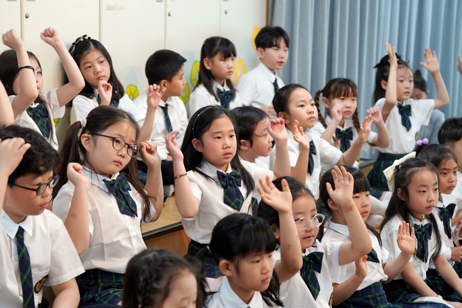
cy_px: 154
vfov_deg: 19.5
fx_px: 898
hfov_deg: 28.8
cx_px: 231
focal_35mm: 70
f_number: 4
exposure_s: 1/160
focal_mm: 70
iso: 1250
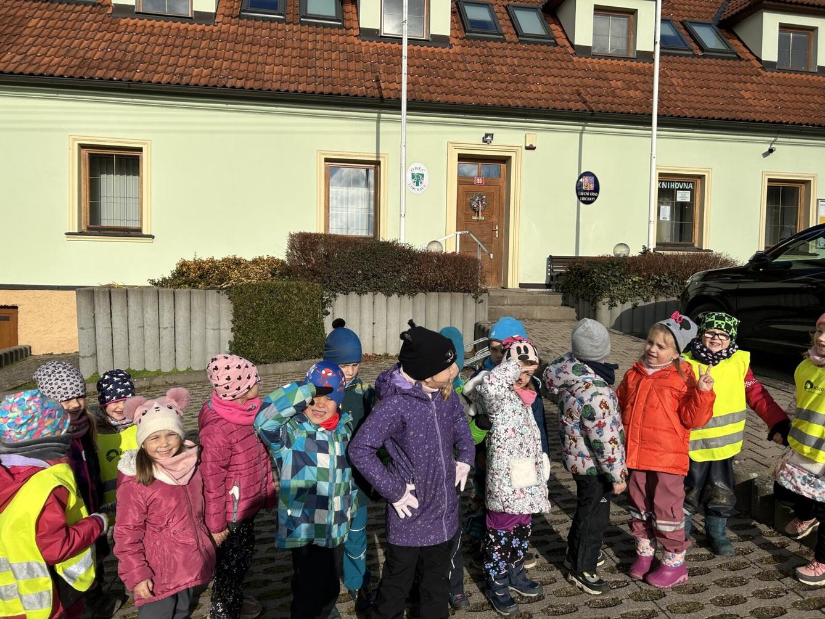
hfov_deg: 67.3
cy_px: 310
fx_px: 620
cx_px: 412
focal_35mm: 26
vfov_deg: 53.1
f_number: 1.5
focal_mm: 5.7
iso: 50
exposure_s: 1/5882
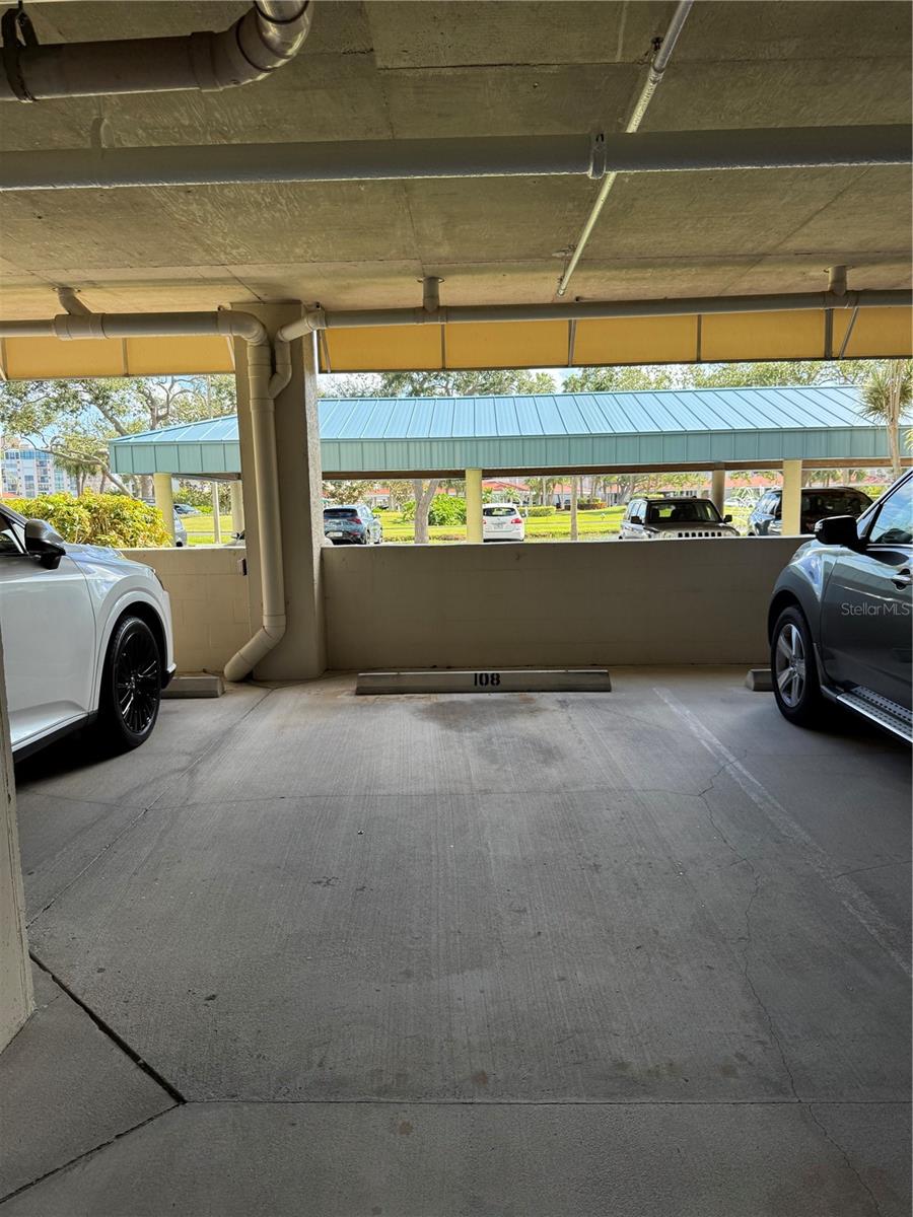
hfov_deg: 56.8
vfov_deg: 71.6
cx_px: 456
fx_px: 844
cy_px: 608
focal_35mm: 24
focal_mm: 6.76
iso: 80
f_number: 1.78
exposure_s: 1/938
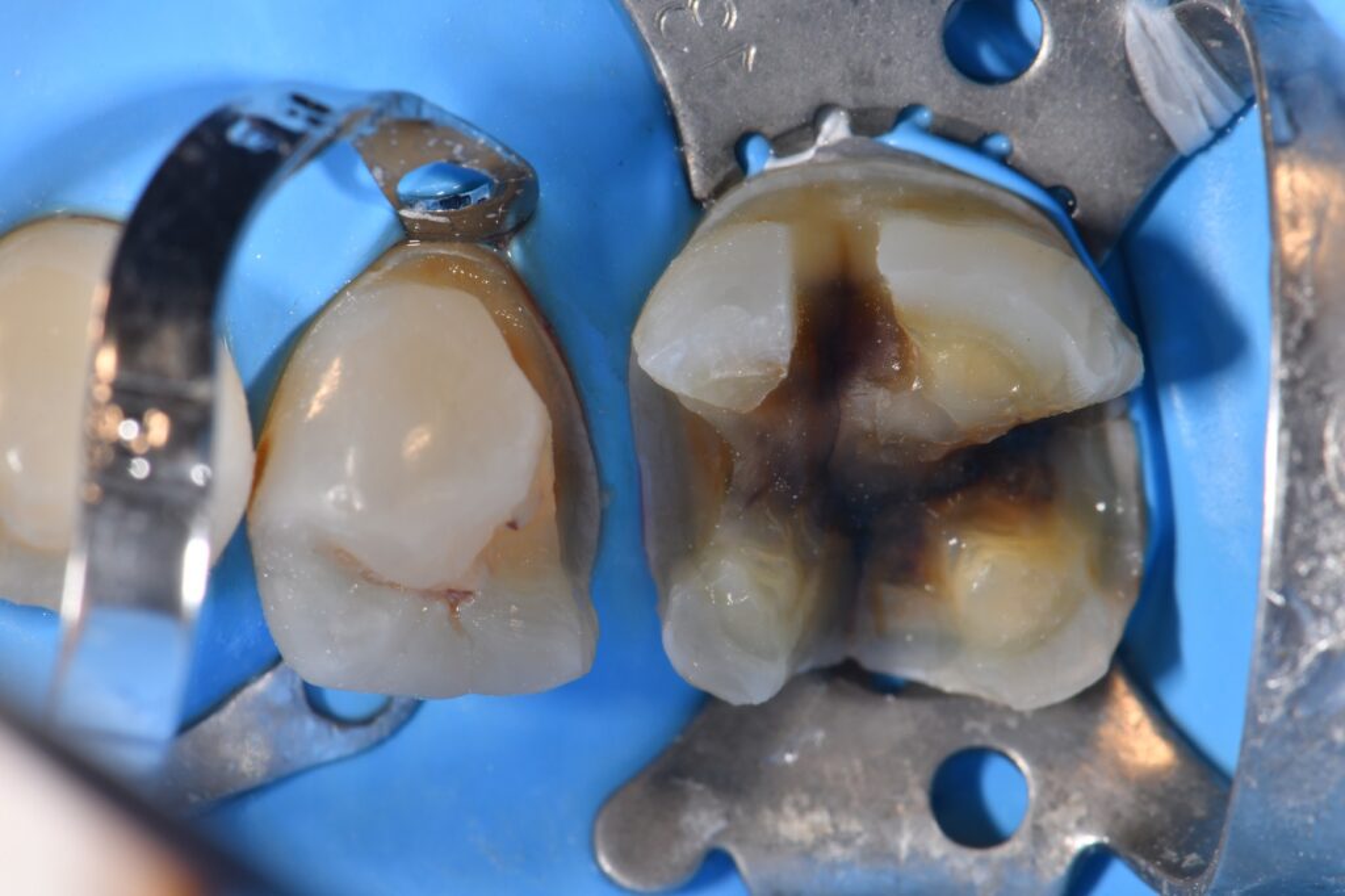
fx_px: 4706
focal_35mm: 126
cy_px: 448
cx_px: 672
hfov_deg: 16.3
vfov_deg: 10.9
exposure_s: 1/160
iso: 200
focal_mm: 105
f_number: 32
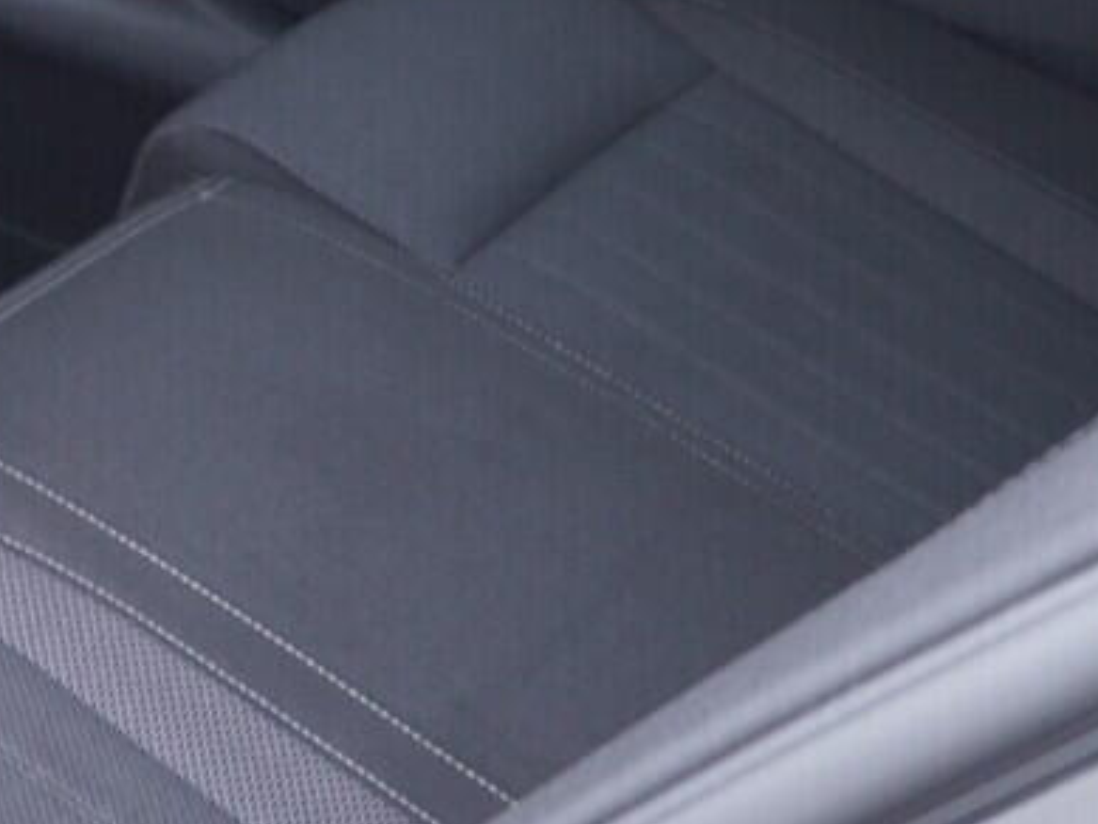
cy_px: -102
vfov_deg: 11.4
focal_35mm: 128
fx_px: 4061
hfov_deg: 13.9
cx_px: -810
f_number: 2.8
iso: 500
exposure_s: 1/40
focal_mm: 24
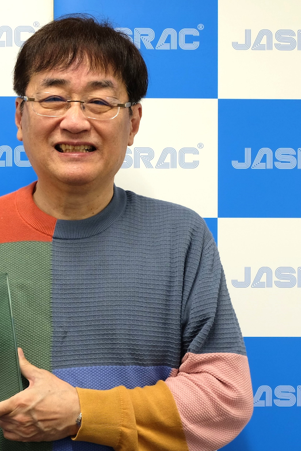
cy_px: 222
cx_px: 71
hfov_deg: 27.1
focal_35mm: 49
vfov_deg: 40.3
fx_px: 614
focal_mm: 21.6
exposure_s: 1/38
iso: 400
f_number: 4
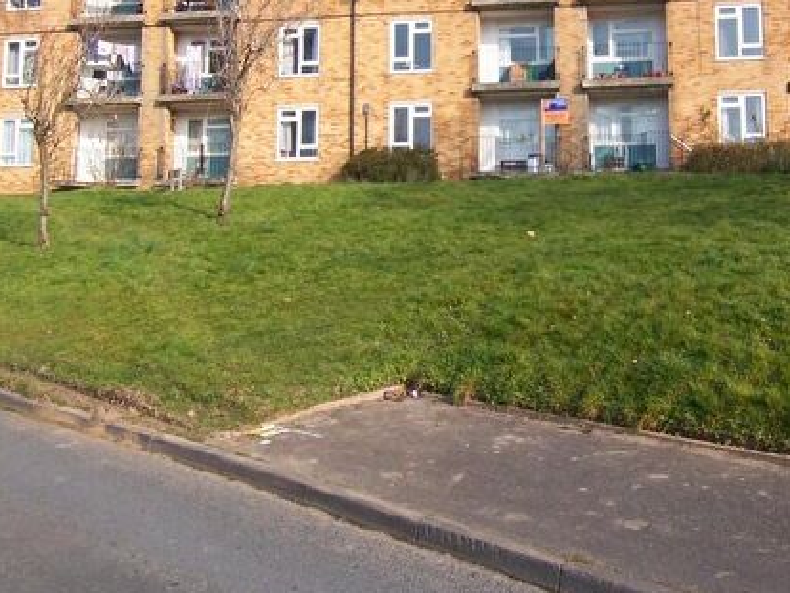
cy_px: 131
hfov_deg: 46.9
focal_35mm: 39
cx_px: 541
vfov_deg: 35.8
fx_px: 890
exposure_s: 1/160
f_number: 5.6
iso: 64
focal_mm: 3.8
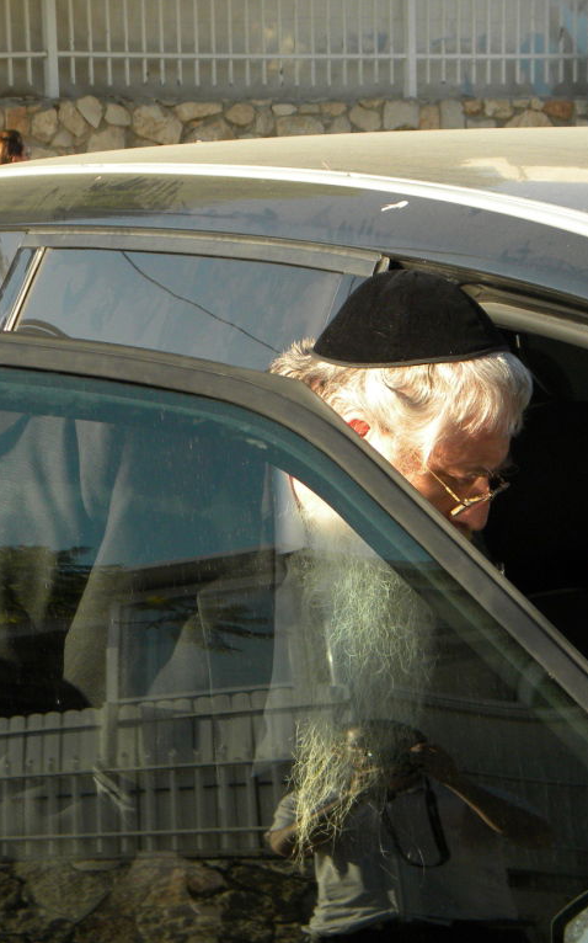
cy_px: 472
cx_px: 390
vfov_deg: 21.9
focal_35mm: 95
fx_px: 2439
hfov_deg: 13.7
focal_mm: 12.2
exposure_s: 1/500
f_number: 4.3
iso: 168
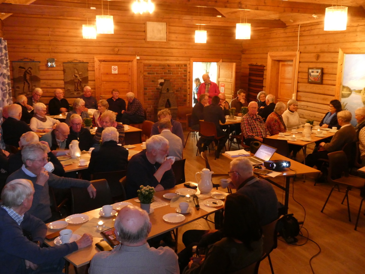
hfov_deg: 52.6
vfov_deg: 40.7
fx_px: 369
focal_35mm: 35
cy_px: 137
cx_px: 182
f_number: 3.7
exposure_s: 1/8
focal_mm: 6.3
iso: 800
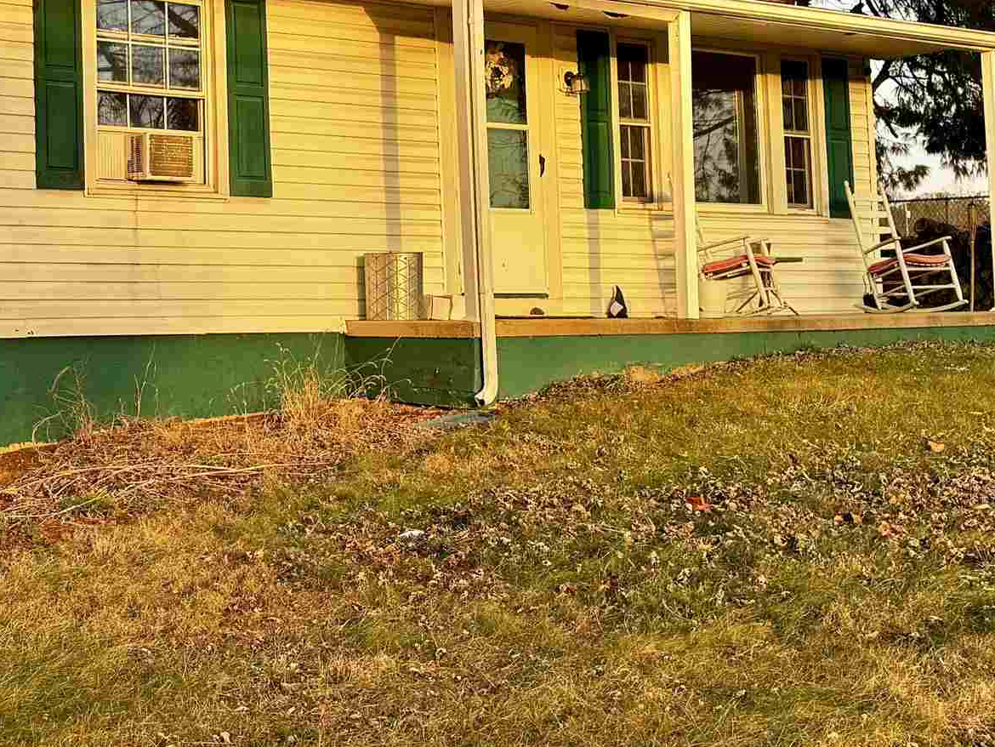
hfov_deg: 29.5
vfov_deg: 23.1
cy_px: 225
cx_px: 114
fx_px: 1811
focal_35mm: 63
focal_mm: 6.76
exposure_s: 1/266
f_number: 1.78
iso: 64
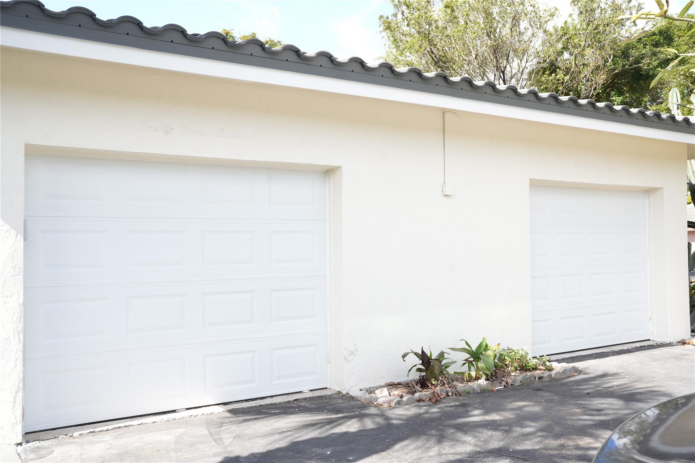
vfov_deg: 37.8
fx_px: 676
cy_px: 232
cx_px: 348
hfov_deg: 54.4
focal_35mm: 35
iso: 200
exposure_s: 1/125
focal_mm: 35
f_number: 7.1
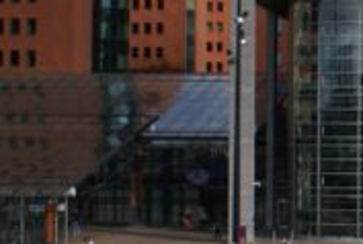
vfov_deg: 10.4
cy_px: 80
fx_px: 1334
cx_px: 546
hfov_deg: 14.4
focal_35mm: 132
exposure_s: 1/160
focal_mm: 26
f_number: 11
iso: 100
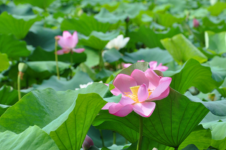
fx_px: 1333
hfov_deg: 9.7
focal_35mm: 213
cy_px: 96
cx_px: 142
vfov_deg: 6.4
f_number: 8
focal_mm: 105
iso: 200
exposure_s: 1/250
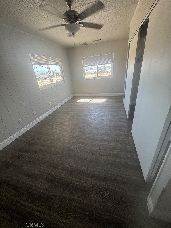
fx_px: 92
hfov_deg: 85.7
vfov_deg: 102.1
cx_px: 86
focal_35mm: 14
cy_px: 114
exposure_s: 1/99
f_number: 2.2
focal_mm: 2.22
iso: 50
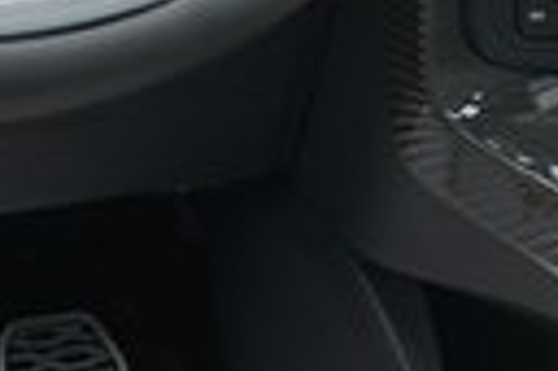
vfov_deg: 7.3
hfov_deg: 11.4
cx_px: 418
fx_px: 2786
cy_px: -373
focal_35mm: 180
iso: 100
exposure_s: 1/60
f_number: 4
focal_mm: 36
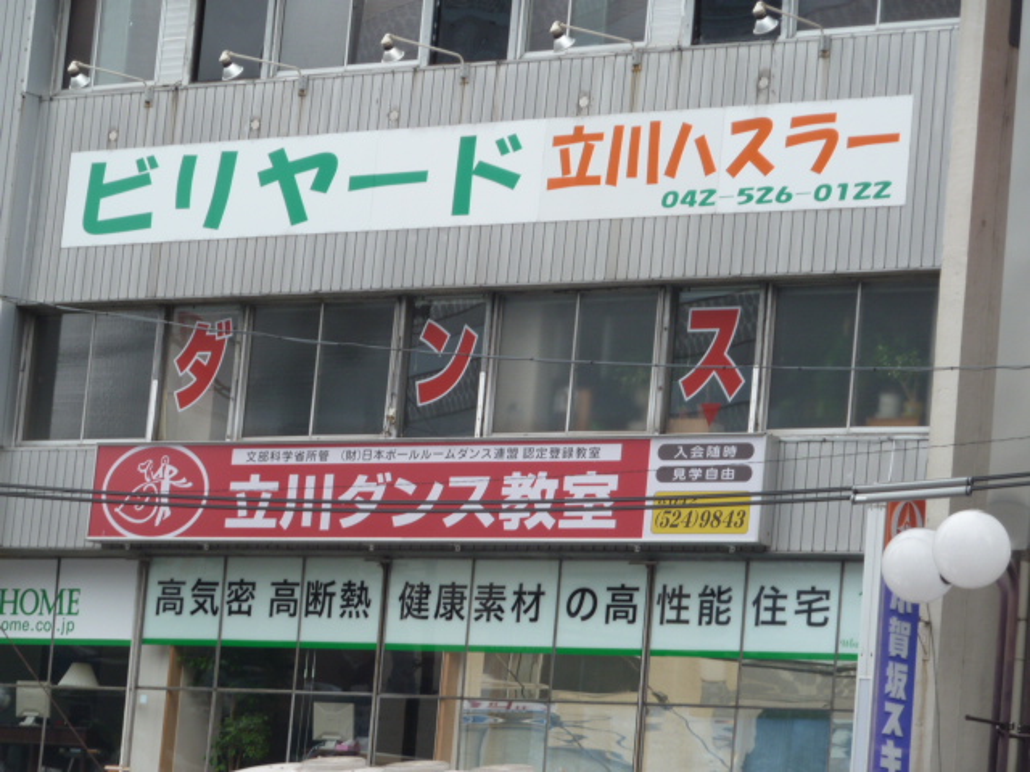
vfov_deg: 10.1
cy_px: 386
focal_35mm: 147
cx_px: 515
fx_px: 4374
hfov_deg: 13.4
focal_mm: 24.1
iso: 80
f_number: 4.5
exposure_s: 1/80
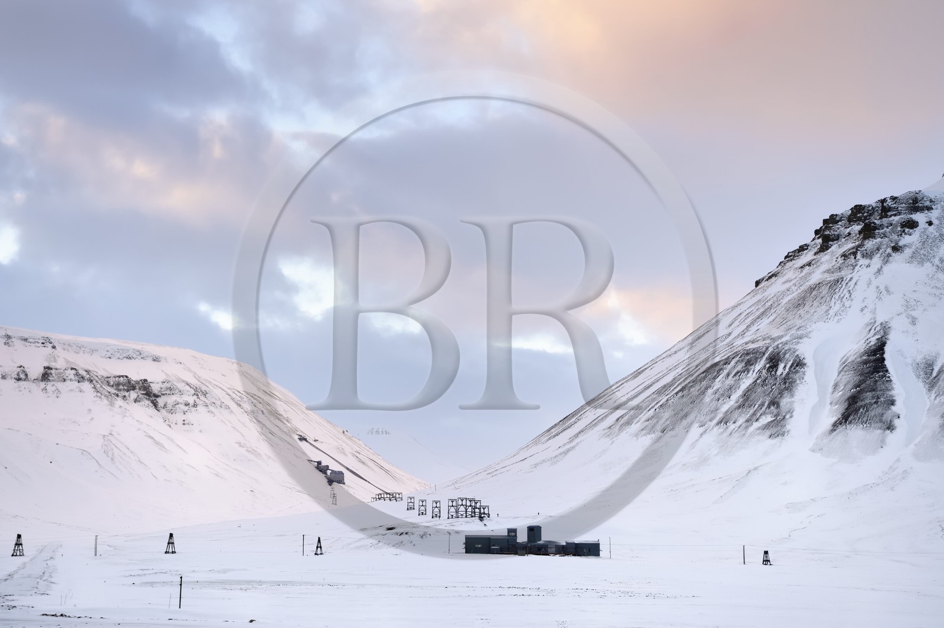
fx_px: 1834
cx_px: 472
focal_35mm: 70
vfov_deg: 19.4
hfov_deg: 28.9
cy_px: 314
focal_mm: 70
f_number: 6.3
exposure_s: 1/320
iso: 400
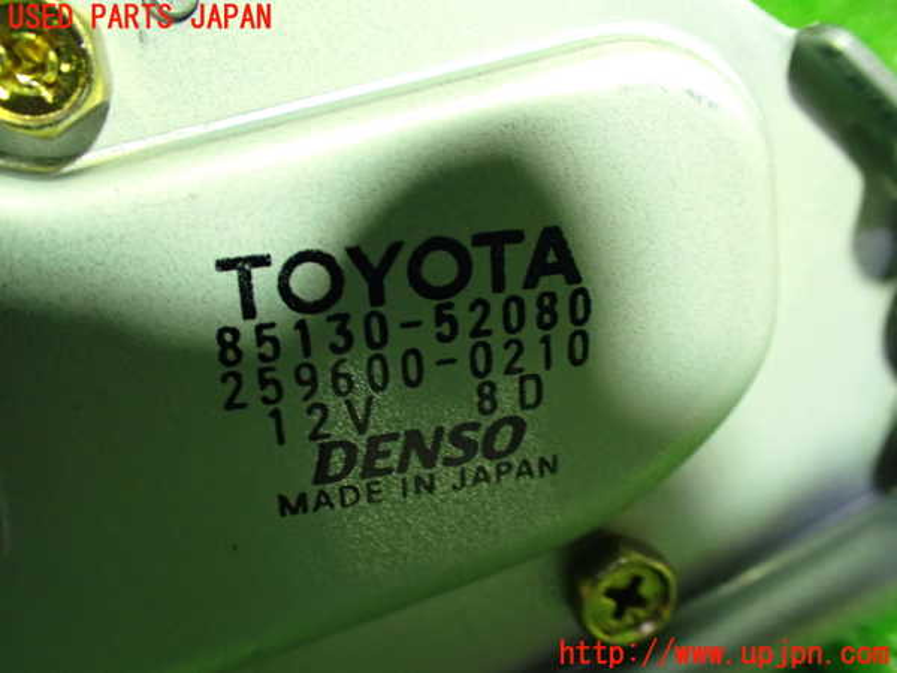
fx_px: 777
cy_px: 336
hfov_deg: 60.0
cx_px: 448
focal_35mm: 30
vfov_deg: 46.8
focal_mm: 5.4
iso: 800
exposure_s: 1/40
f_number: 2.3
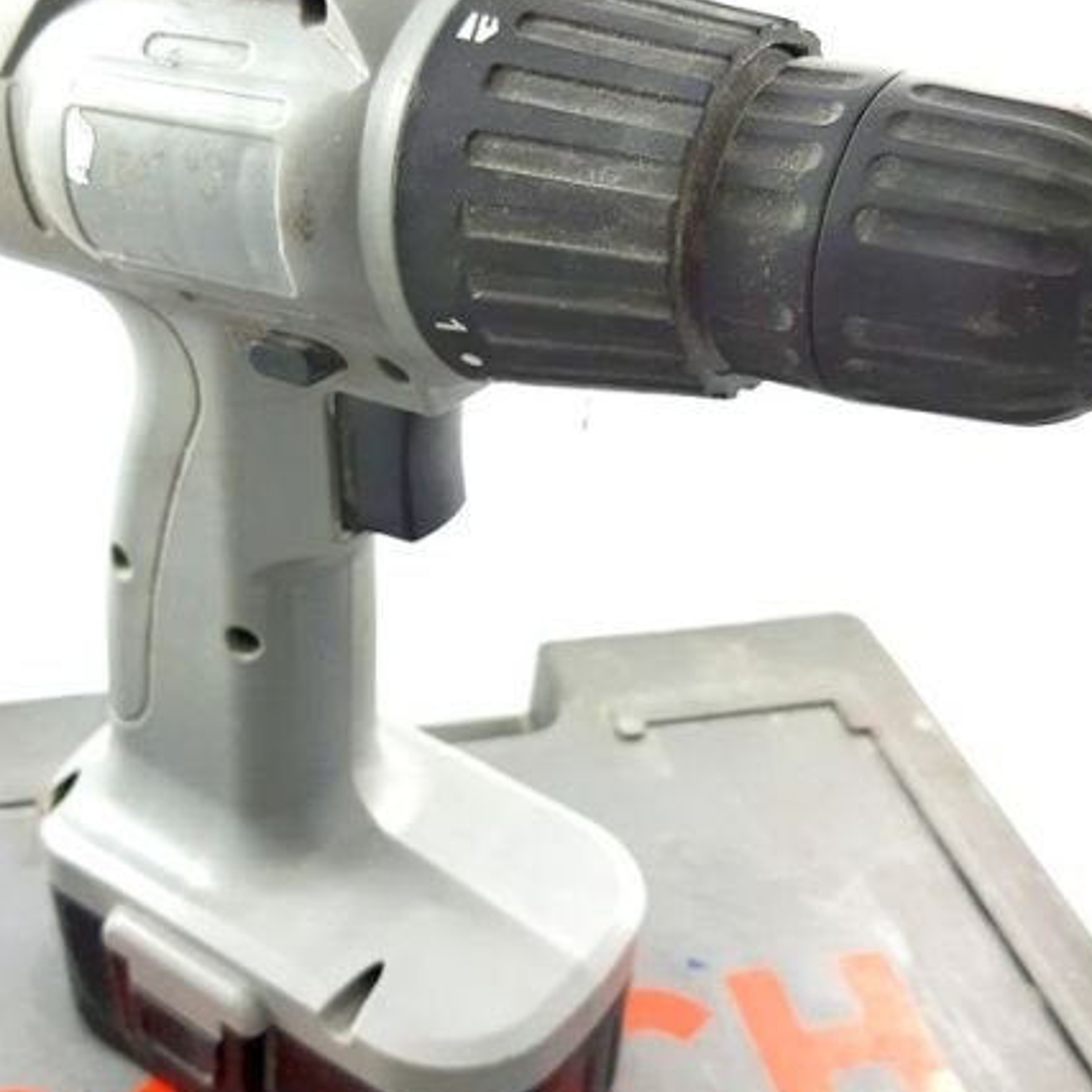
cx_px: 471
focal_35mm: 43
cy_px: 456
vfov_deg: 39.1
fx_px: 1535
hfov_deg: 39.1
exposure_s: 1/100
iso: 40
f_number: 1.7
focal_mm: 3.93
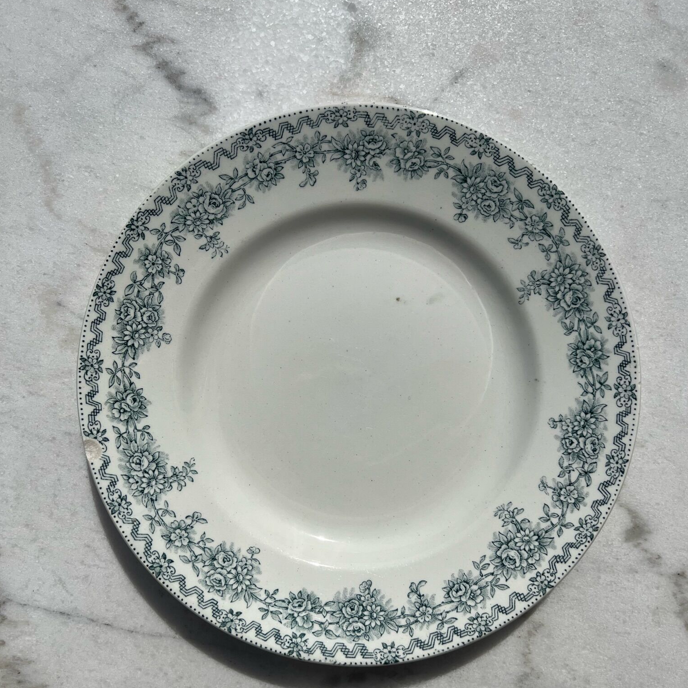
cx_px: 346
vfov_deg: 52.1
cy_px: 422
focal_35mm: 31
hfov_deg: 52.5
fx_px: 697
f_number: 1.5
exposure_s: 1/16393
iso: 32
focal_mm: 5.7
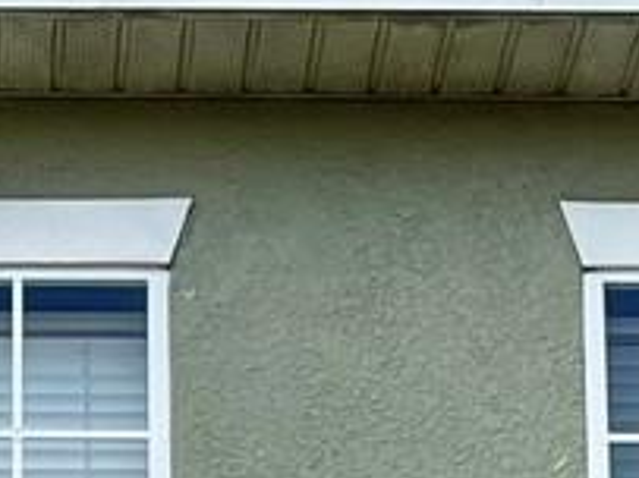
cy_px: 1723
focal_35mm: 205
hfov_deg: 9.6
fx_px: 3782
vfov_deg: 6.3
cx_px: -57
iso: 50
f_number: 1.6
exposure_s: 1/967
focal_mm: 5.1
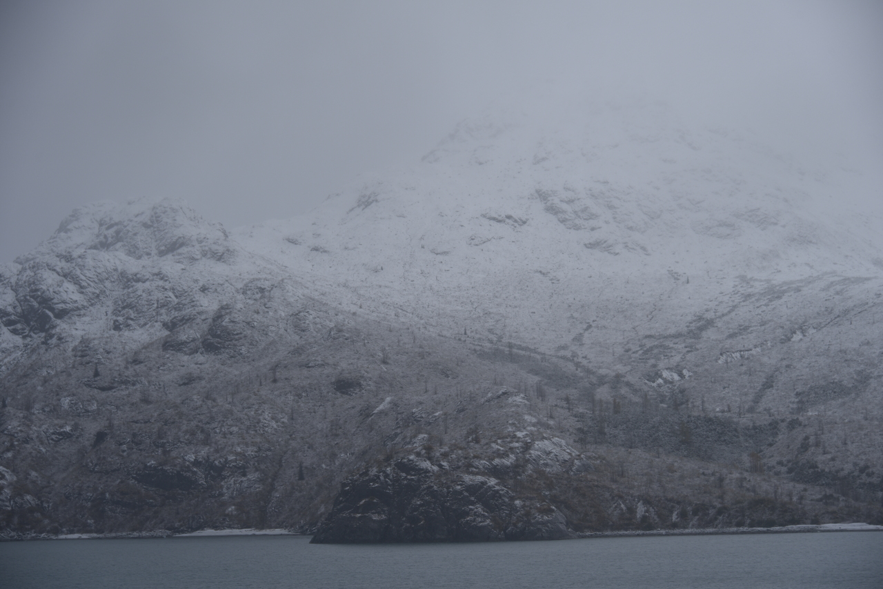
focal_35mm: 100
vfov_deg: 13.7
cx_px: 442
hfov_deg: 20.4
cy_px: 294
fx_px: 2453
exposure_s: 1/200
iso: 100
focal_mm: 100
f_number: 6.3
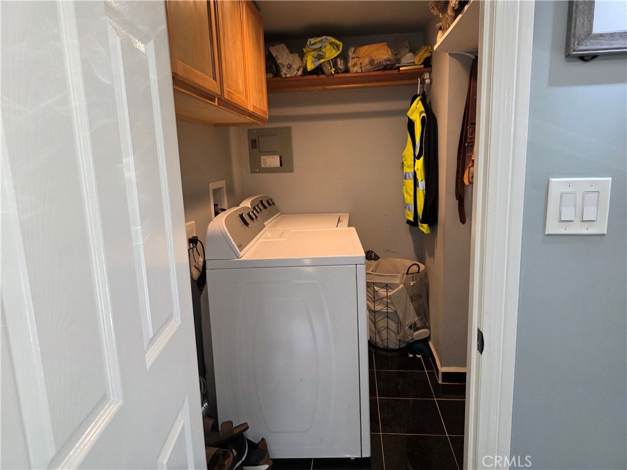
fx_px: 417
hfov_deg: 73.9
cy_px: 235
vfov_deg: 58.9
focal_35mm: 23
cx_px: 314
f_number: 1.7
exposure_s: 1/120
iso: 250
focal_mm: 6.3
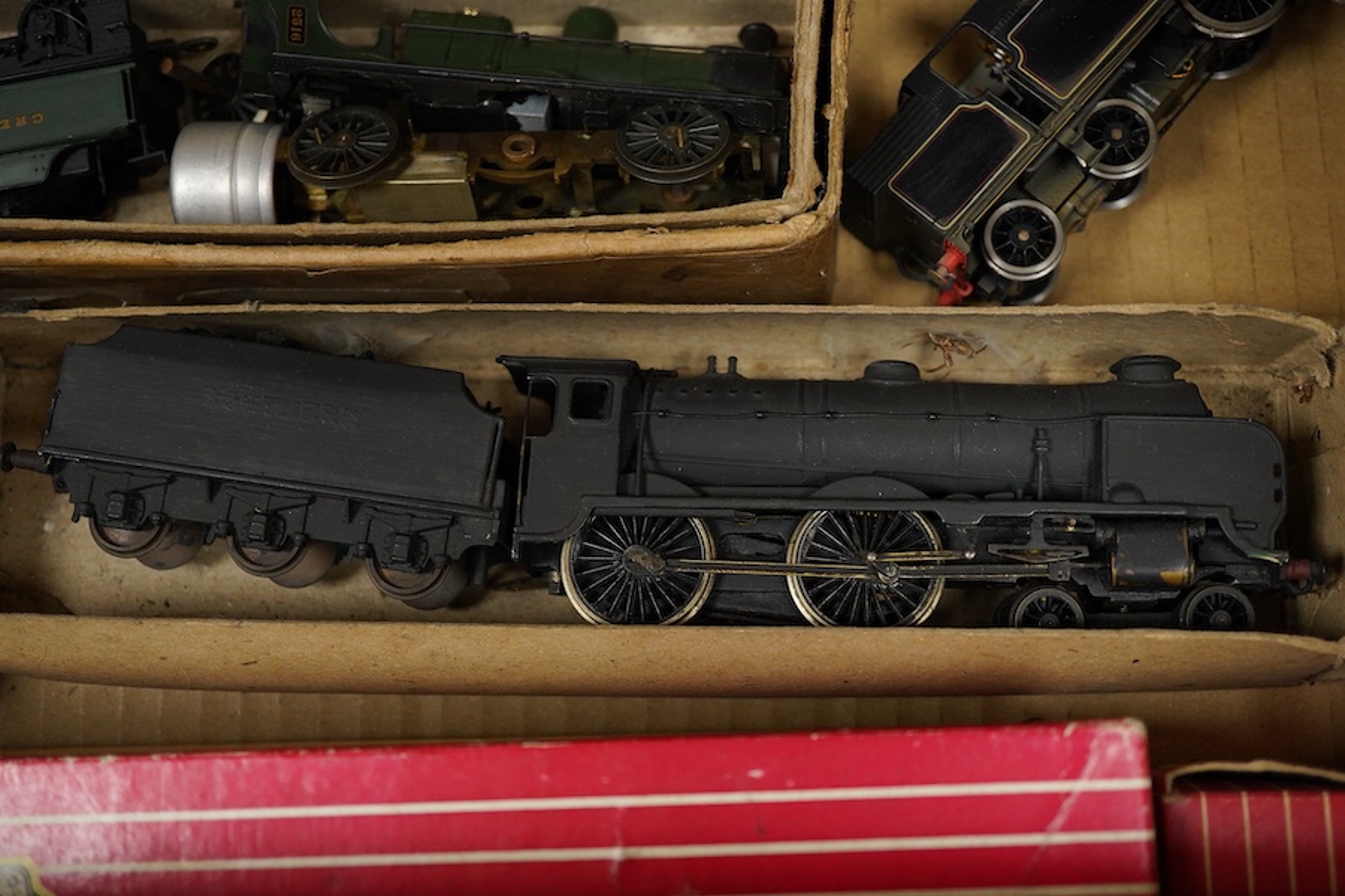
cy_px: 448
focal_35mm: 45
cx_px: 672
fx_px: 1681
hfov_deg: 43.6
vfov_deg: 29.9
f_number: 3.5
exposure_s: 1/160
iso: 1250
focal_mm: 30
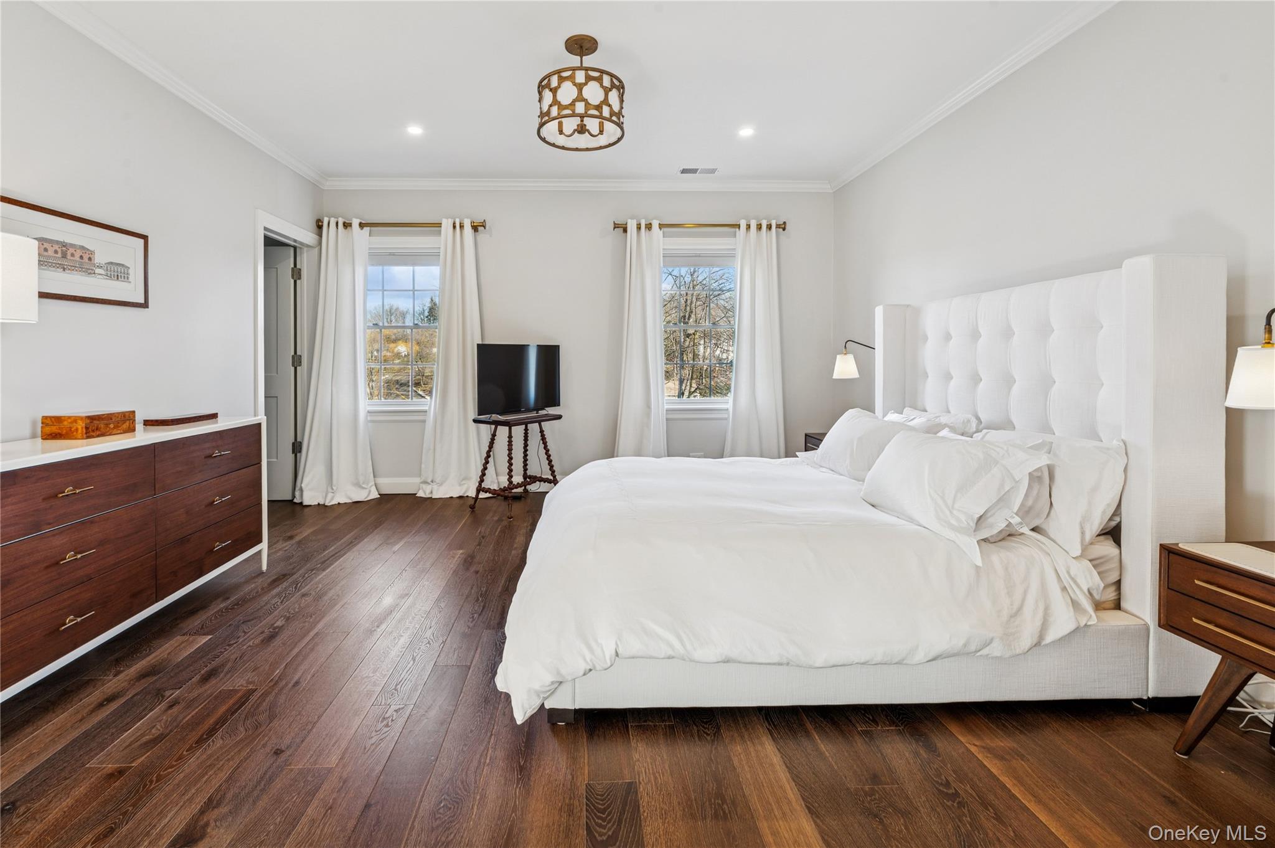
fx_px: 495
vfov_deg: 81.1
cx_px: 638
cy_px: 424
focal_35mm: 14
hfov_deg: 104.3
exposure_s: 1/15
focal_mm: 14
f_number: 11
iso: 200
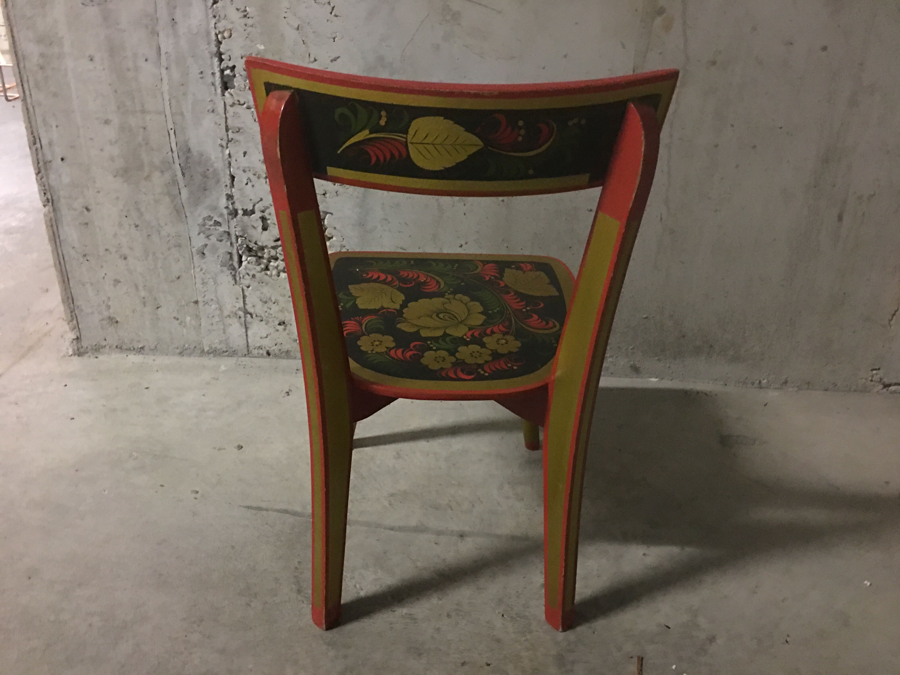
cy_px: 338
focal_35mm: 29
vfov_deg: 48.2
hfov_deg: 61.7
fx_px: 754
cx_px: 450
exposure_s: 1/4
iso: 160
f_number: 2.2
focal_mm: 4.15
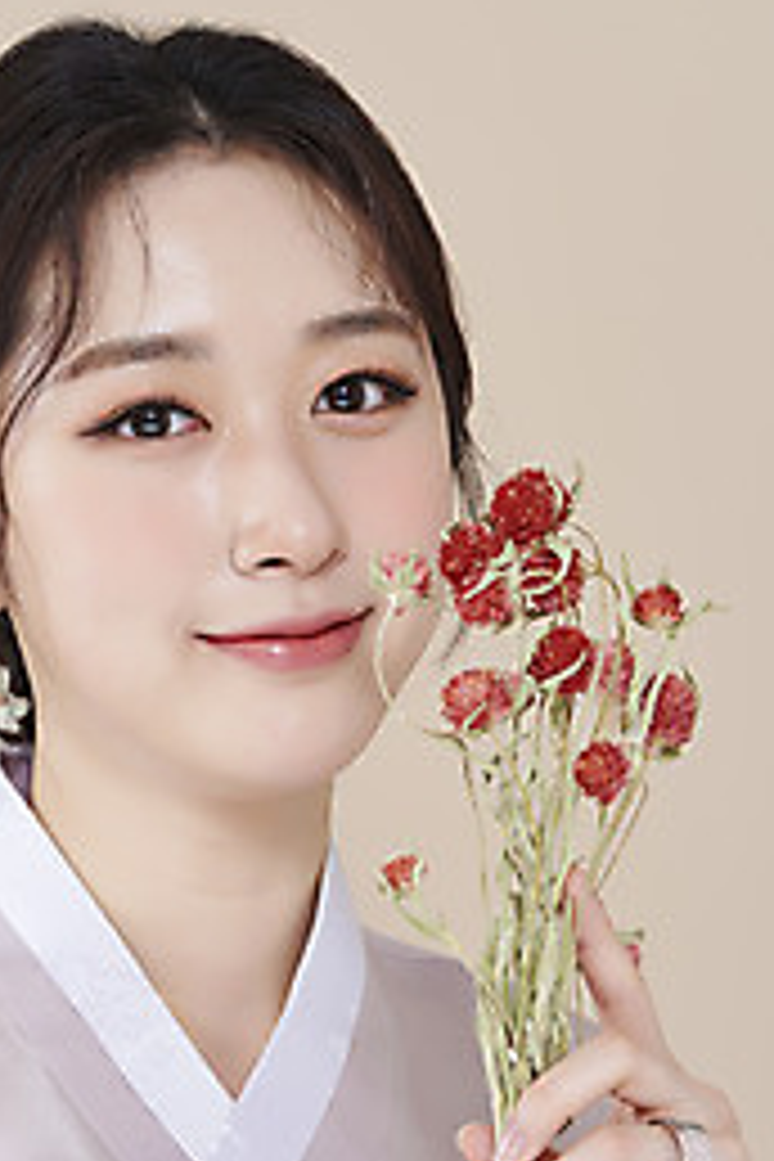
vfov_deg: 12.6
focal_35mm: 163
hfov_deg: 8.4
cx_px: 232
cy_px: 729
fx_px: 5256
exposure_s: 1/125
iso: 64
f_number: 11
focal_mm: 105
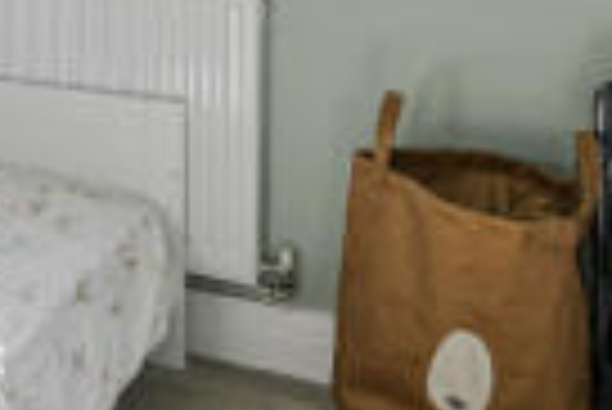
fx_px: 1310
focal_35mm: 77
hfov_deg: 20.3
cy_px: -151
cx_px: -430
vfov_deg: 16.6
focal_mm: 16
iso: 400
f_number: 8
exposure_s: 1/40
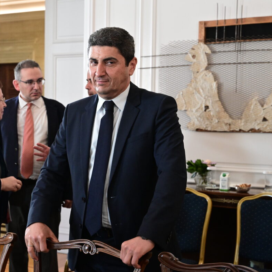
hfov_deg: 26.1
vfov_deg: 26.1
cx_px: 110
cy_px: 137
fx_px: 587
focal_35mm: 66
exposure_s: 1/500
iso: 6400
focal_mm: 51
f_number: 5
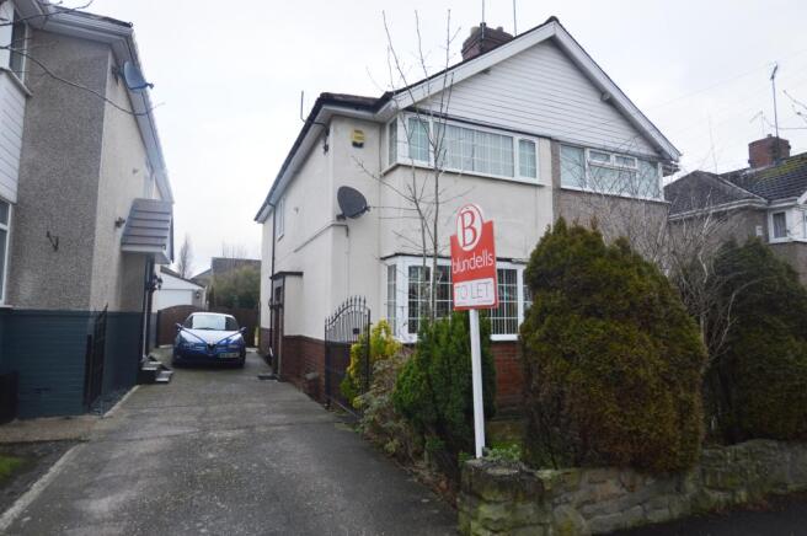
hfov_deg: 85.5
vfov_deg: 63.1
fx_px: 437
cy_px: 268
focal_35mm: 20
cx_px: 404
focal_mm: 13
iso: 220
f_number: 5.6
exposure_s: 1/125
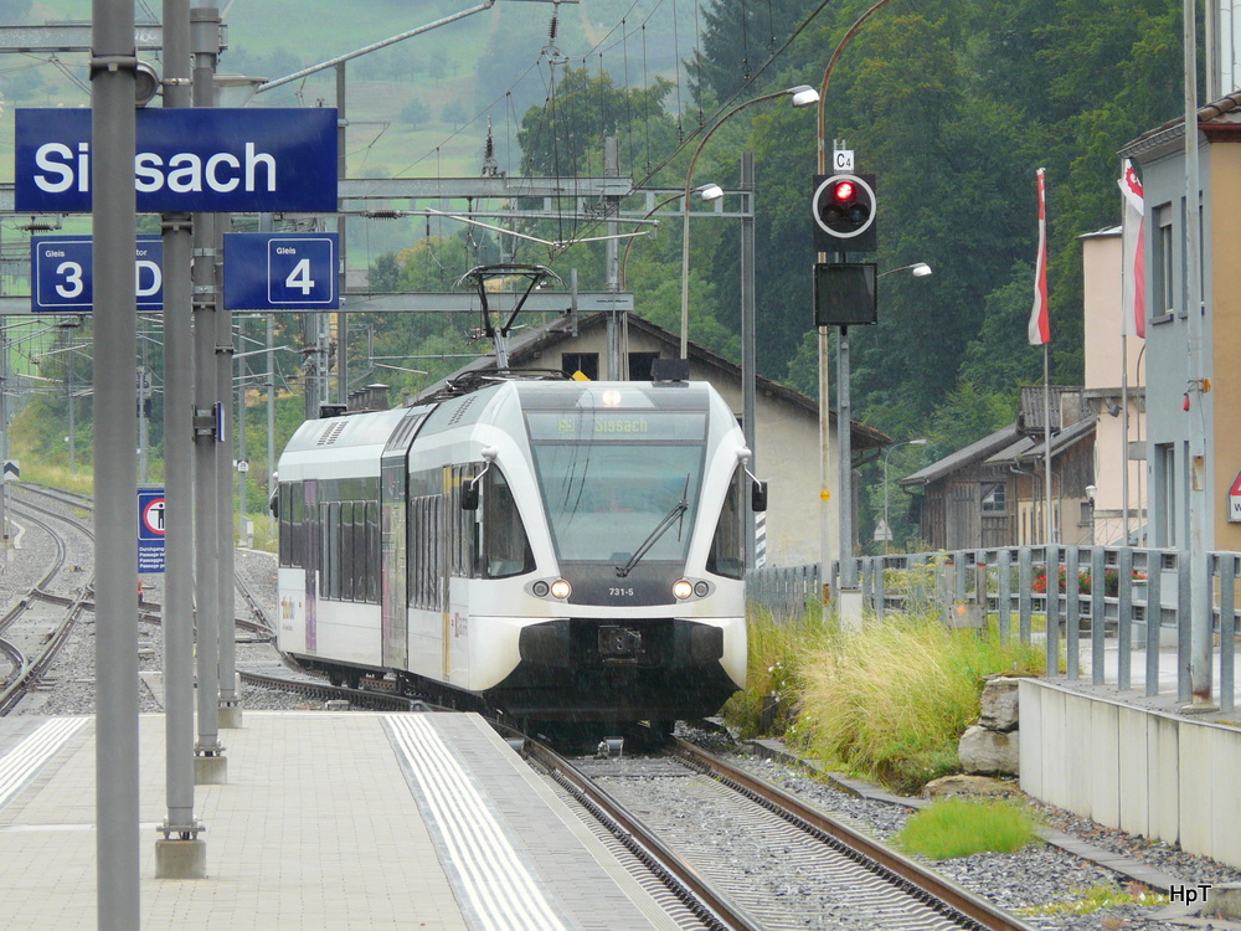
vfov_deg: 6.0
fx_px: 8891
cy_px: 466
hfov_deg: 8.0
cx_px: 620
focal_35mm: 248
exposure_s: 1/250
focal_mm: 40.8
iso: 100
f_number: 4
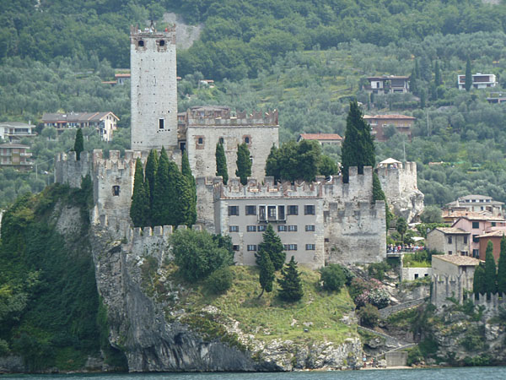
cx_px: 253
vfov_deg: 7.6
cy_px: 190
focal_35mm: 196
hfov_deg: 10.1
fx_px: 2865
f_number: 4.5
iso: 80
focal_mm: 32.1
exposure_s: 1/200
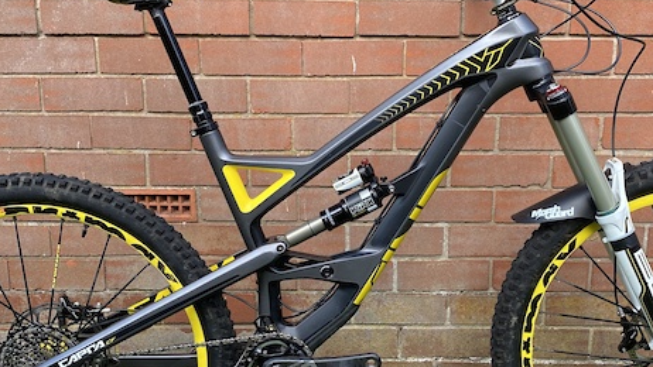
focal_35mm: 49
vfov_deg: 24.3
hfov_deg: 42.0
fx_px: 849
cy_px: 248
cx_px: 362
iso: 32
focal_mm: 4.25
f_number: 1.8
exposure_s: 1/404
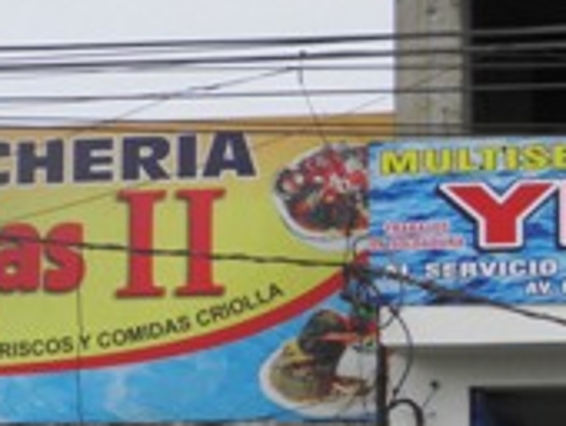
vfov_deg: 6.4
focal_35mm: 233
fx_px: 3815
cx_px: -469
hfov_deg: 8.2
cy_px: 403
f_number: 6
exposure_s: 1/250
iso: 50
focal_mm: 11.2
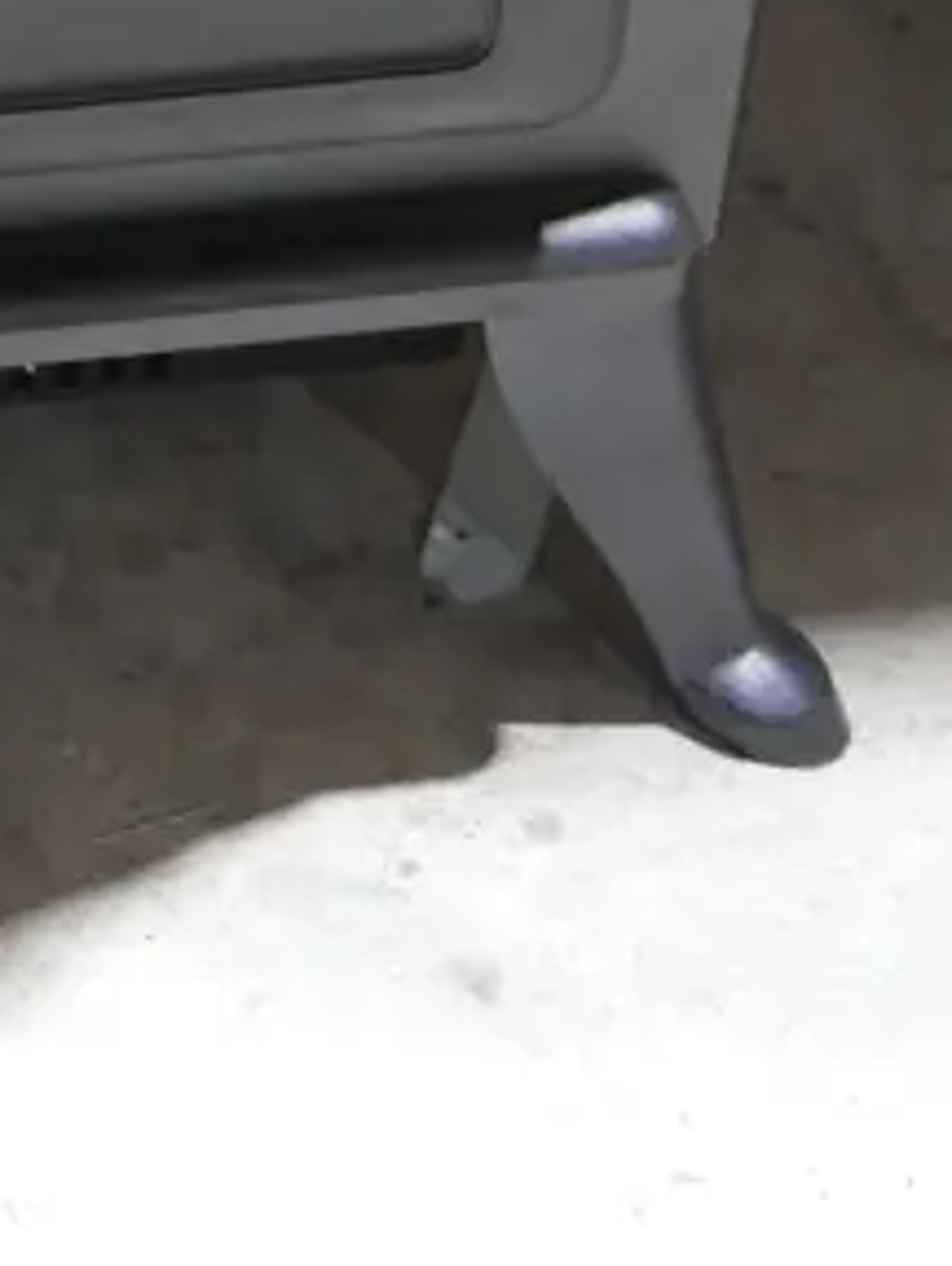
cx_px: -364
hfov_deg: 12.5
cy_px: -715
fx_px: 4171
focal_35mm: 114
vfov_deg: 15.7
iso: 1000
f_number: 3.6
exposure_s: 1/60
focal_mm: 16
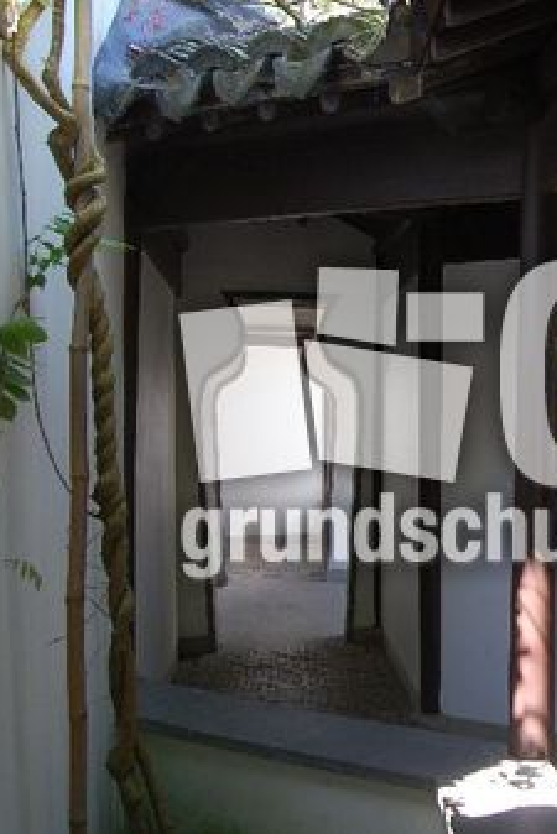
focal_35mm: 41
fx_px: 950
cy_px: 418
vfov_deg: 47.4
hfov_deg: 29.6
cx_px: 604
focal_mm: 18
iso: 400
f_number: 8
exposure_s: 1/40
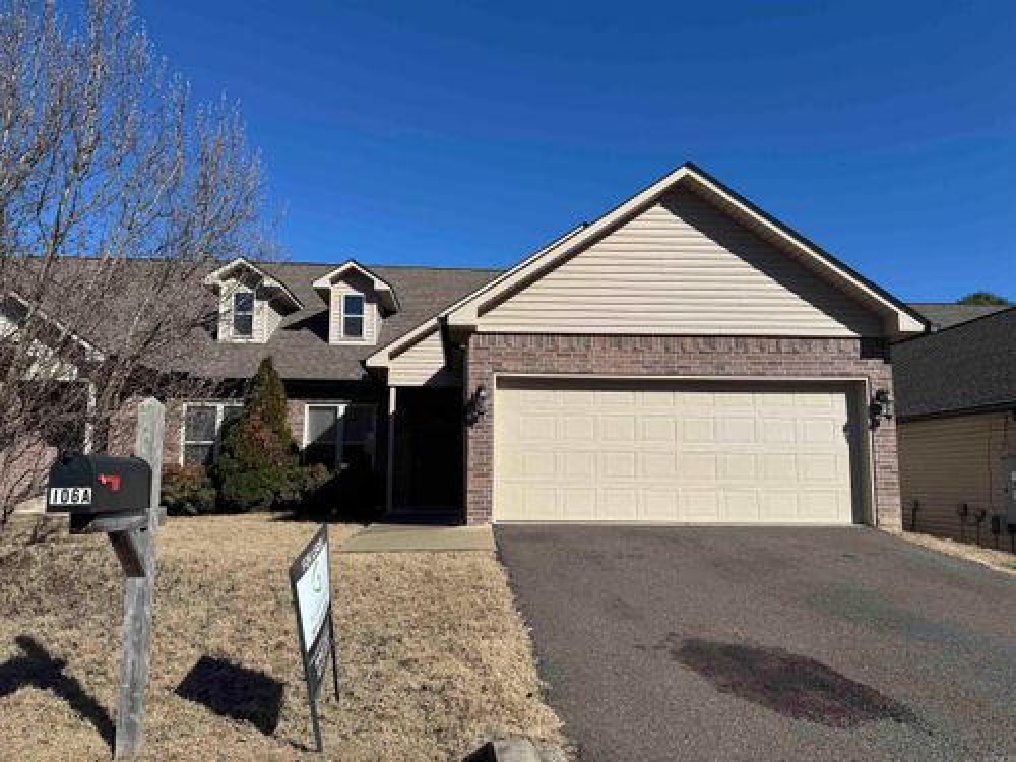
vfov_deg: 56.8
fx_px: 704
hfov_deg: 71.6
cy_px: 381
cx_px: 508
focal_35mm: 24
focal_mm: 6.76
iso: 80
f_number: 1.78
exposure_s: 1/7092
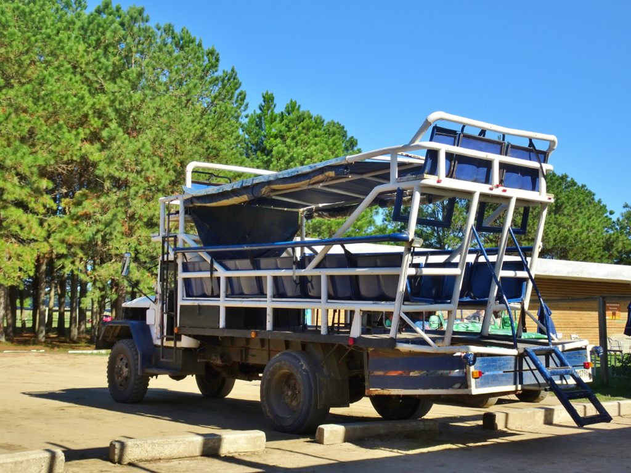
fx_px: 802
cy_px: 236
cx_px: 316
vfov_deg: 32.9
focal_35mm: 44
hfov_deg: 42.9
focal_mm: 7.58
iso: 80
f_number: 4.5
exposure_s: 1/500
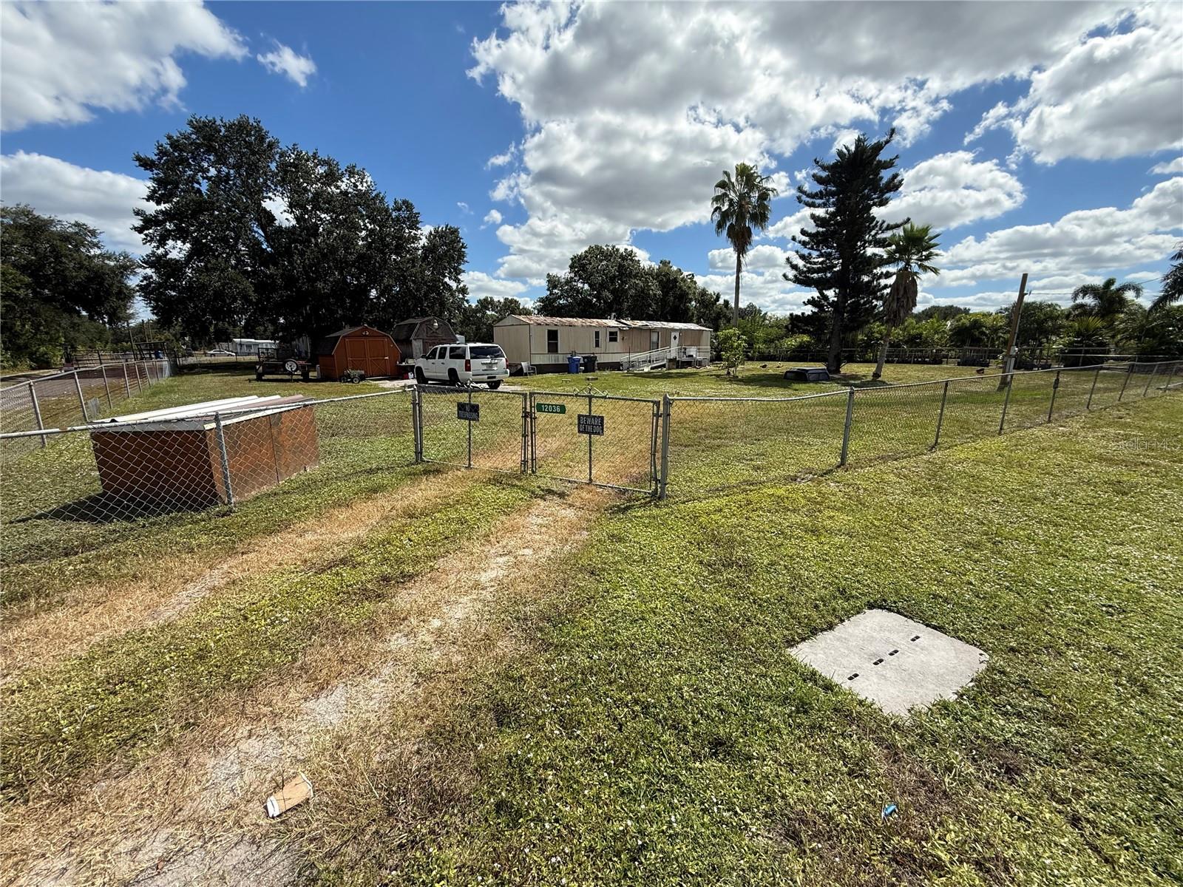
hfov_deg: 102.1
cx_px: 592
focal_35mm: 14
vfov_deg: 85.7
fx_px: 478
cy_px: 444
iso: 50
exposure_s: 1/2092
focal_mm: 2.22
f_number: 2.2
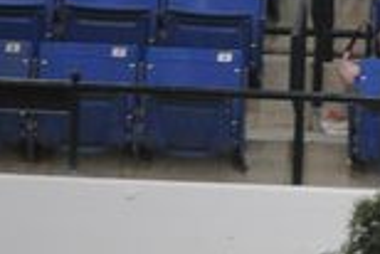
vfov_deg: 1.7
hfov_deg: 2.5
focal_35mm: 830
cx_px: 669
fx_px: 8769
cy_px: 210
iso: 6400
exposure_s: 1/400
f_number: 2.8
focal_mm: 200
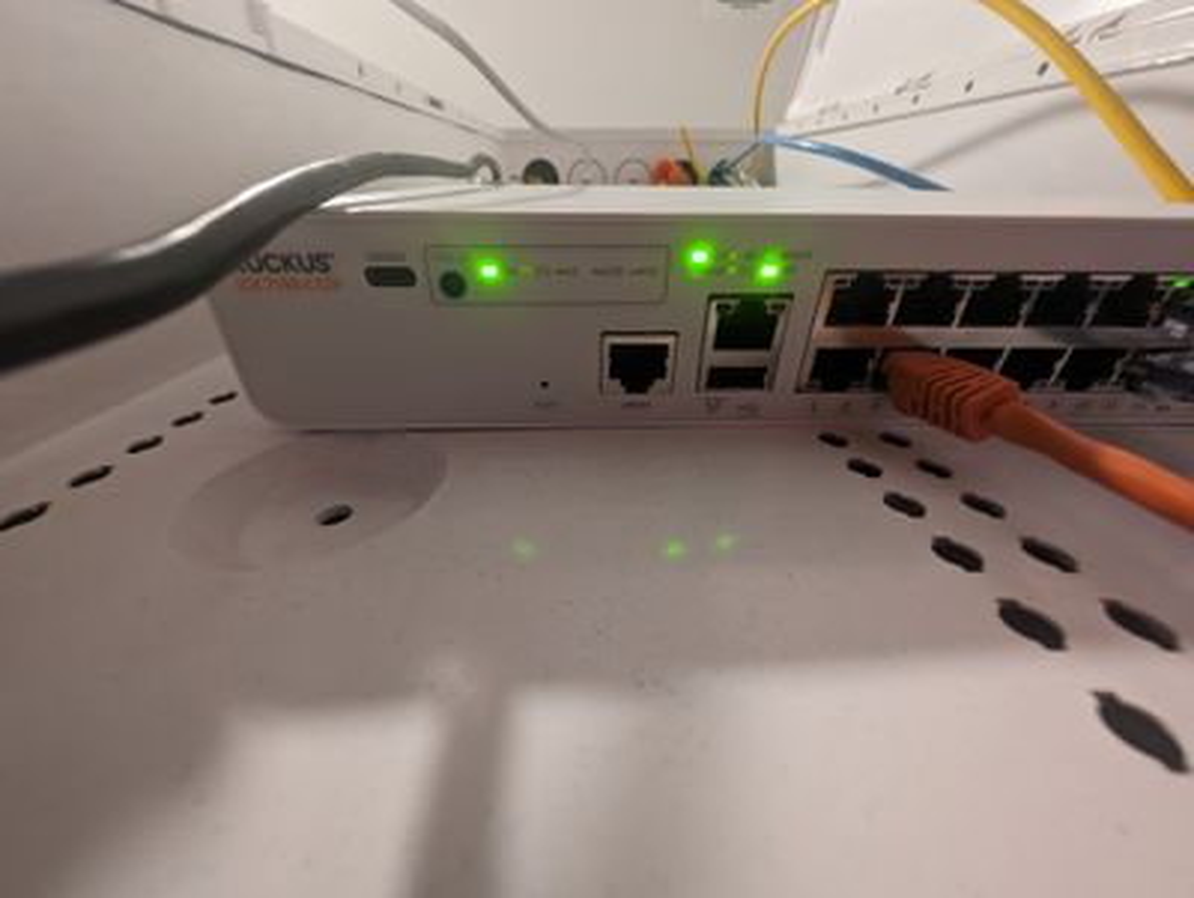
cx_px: 597
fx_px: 414
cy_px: 449
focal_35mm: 12
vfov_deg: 94.6
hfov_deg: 110.5
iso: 361
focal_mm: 2.23
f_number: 1.95
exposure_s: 1/24
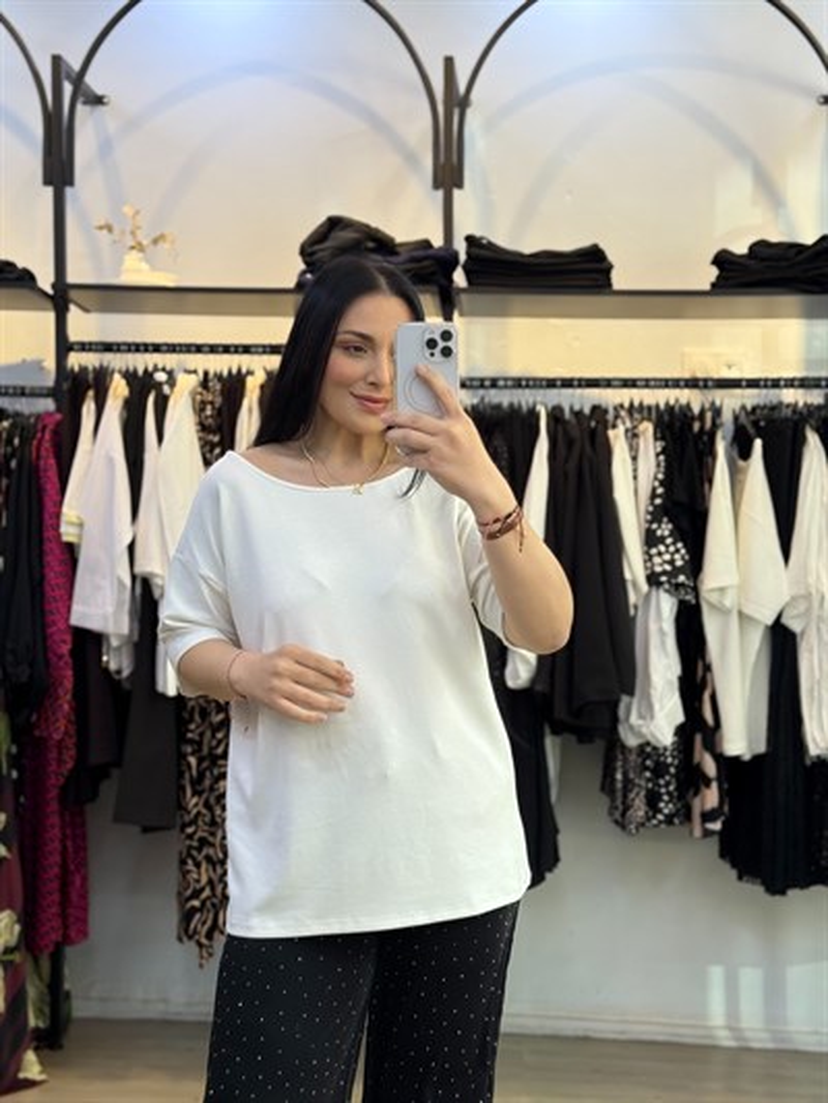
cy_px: 552
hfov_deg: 30.3
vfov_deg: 39.6
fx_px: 1530
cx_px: 414
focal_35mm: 48
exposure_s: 1/221
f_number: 1.78
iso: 64
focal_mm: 6.76
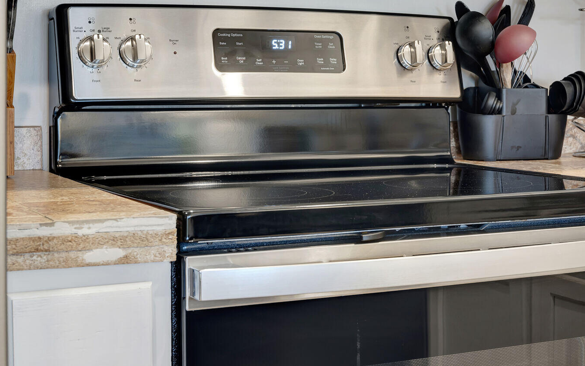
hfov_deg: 26.9
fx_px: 1212
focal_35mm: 76
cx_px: 405
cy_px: 83
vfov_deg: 17.0
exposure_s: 1/4
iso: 400
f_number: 6.3
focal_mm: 49
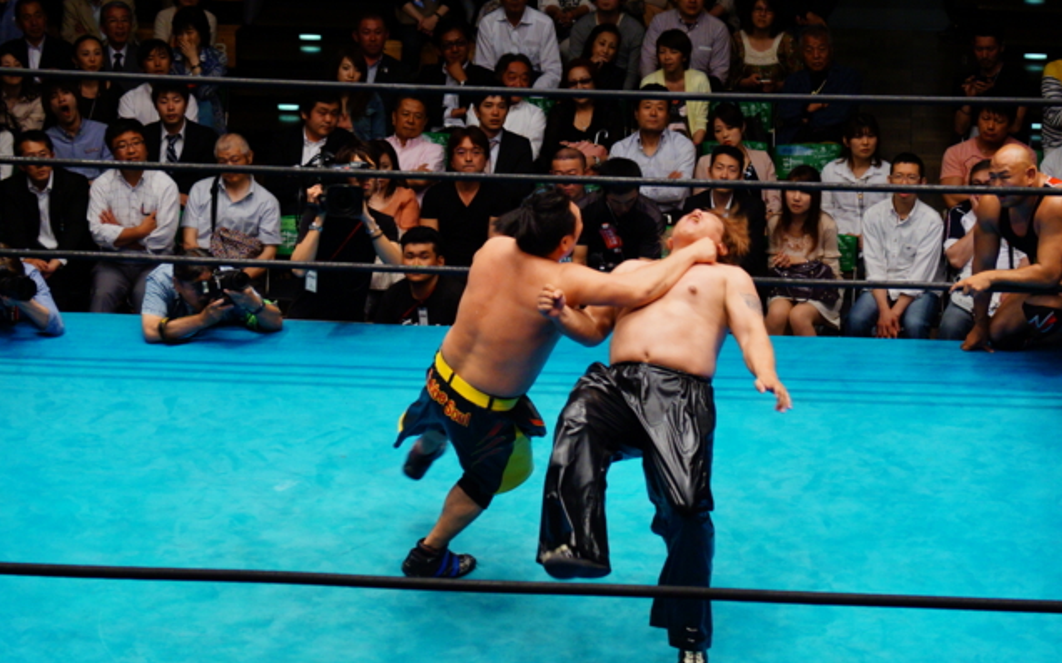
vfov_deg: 10.6
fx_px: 3559
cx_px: 529
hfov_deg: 17.0
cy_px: 348
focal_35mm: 123
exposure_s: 1/320
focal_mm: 80
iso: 800
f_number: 4.5
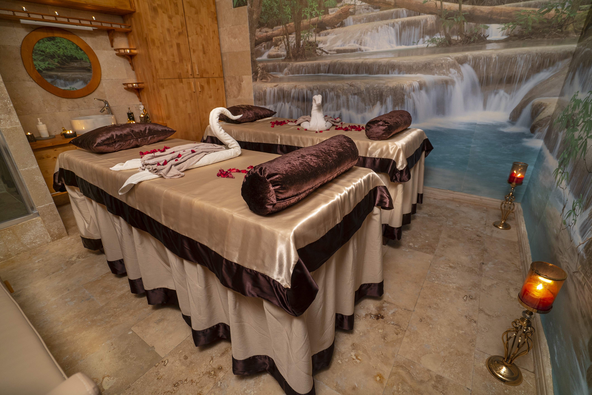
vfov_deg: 73.8
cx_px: 296
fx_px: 263
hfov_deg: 96.7
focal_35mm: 16
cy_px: 198
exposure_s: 1/25
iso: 250
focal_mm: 16
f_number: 4
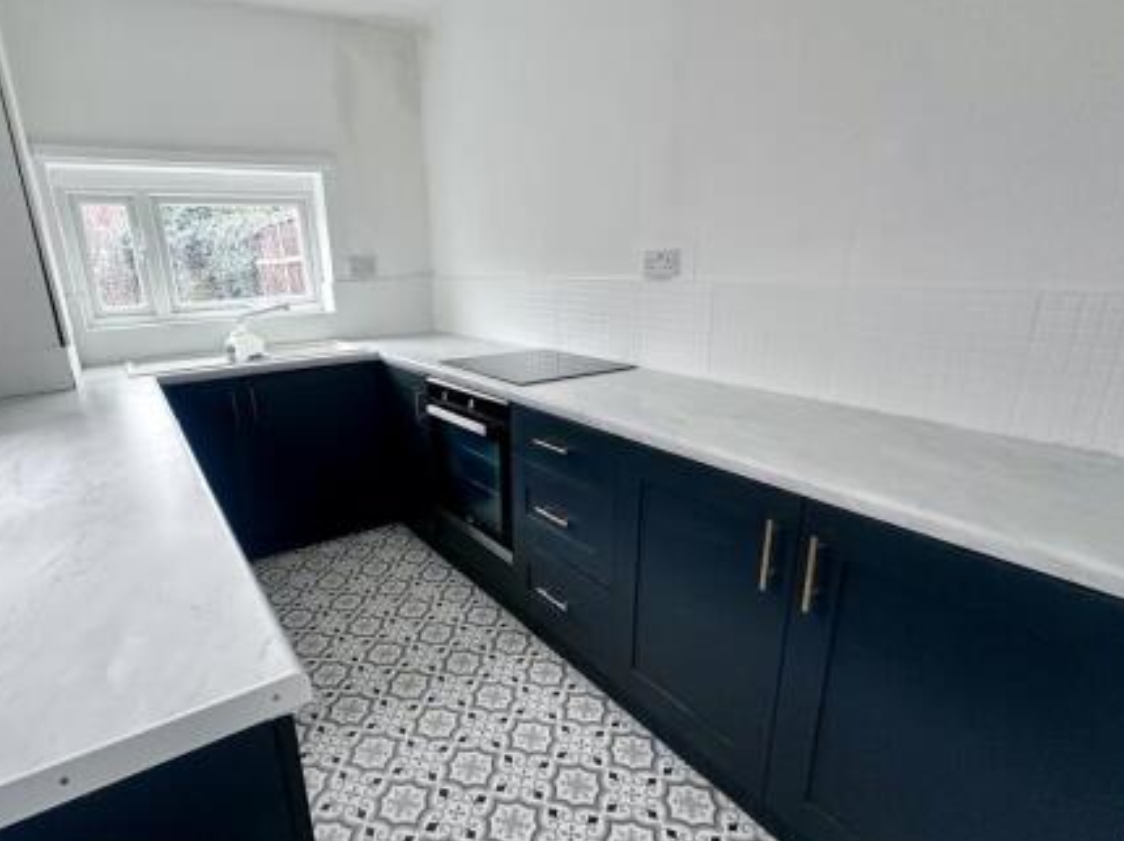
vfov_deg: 68.6
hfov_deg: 84.3
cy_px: 443
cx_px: 493
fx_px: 617
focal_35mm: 19
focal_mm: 2.22
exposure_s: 1/90
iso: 320
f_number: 2.2
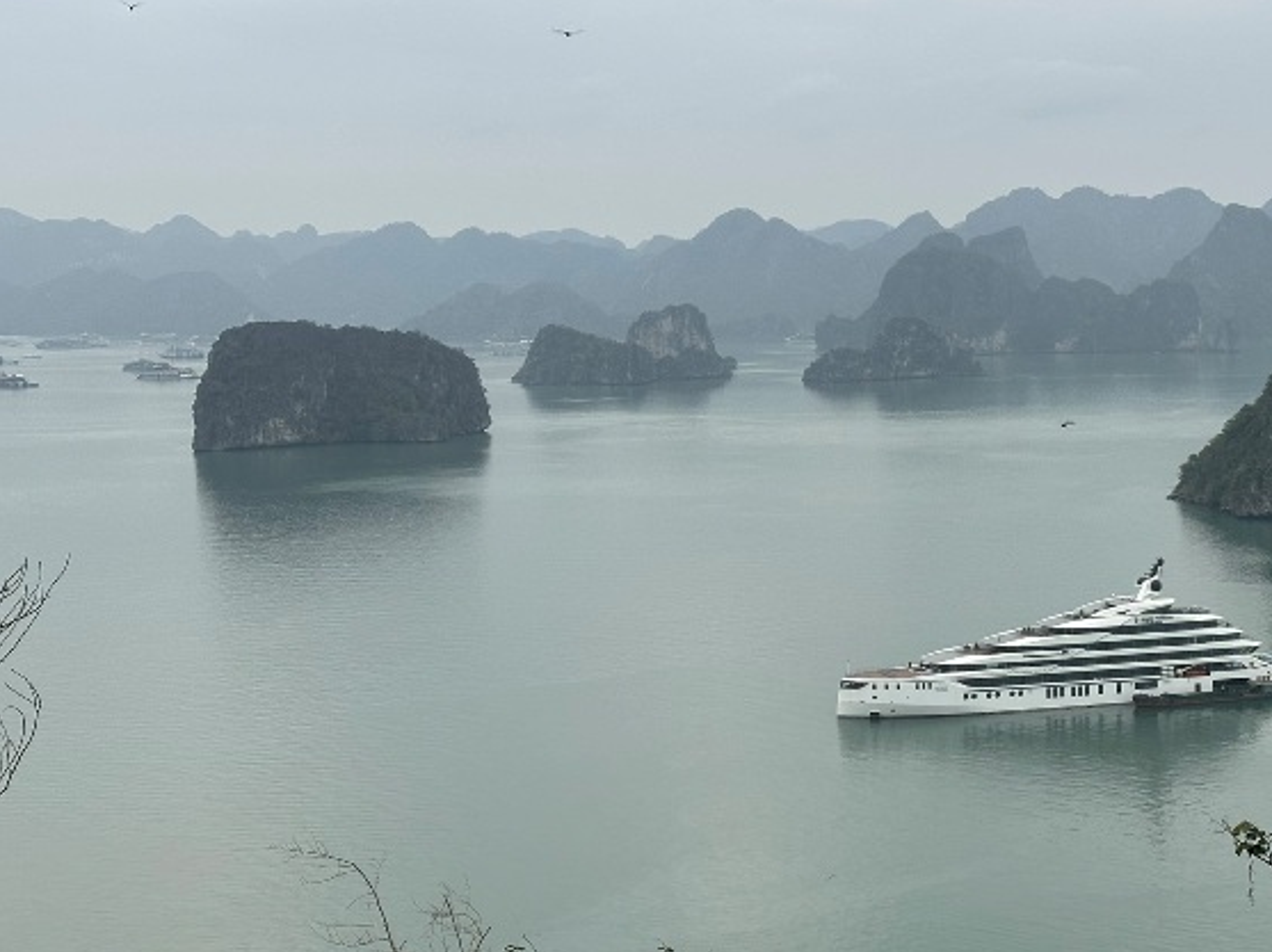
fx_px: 2534
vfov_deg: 21.3
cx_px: 872
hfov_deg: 28.0
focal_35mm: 69
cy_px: 523
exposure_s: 1/990
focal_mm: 6.86
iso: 64
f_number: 1.78
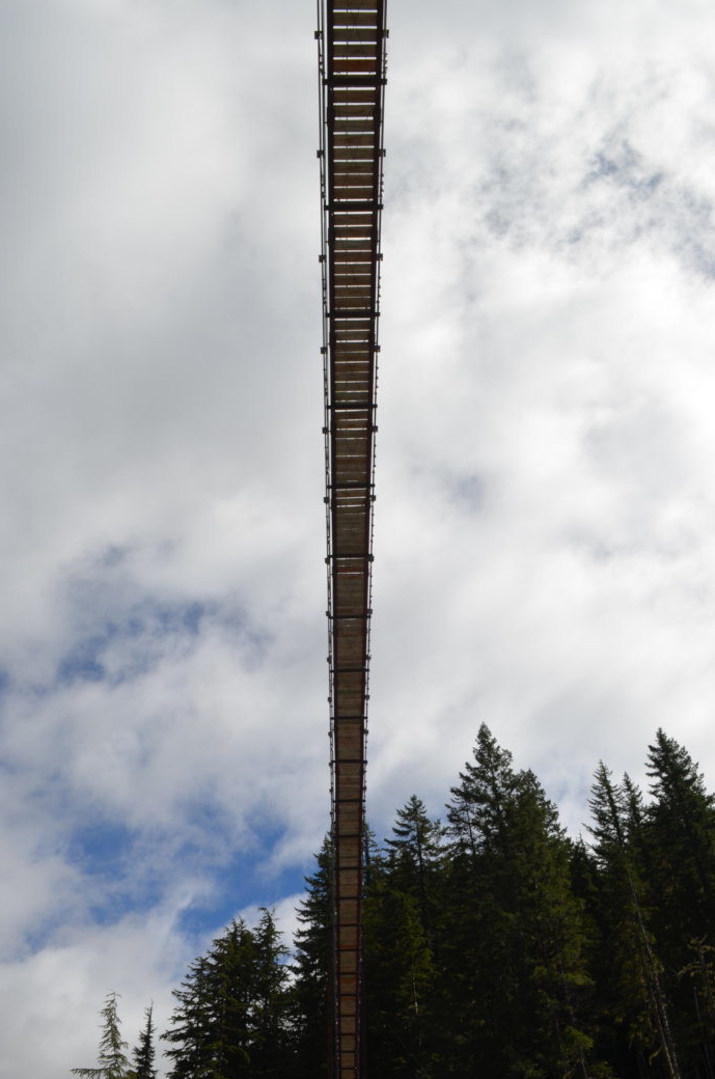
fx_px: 957
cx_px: 352
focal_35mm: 32
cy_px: 602
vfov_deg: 58.7
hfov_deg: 41.0
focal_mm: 18
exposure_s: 1/400
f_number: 10
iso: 100
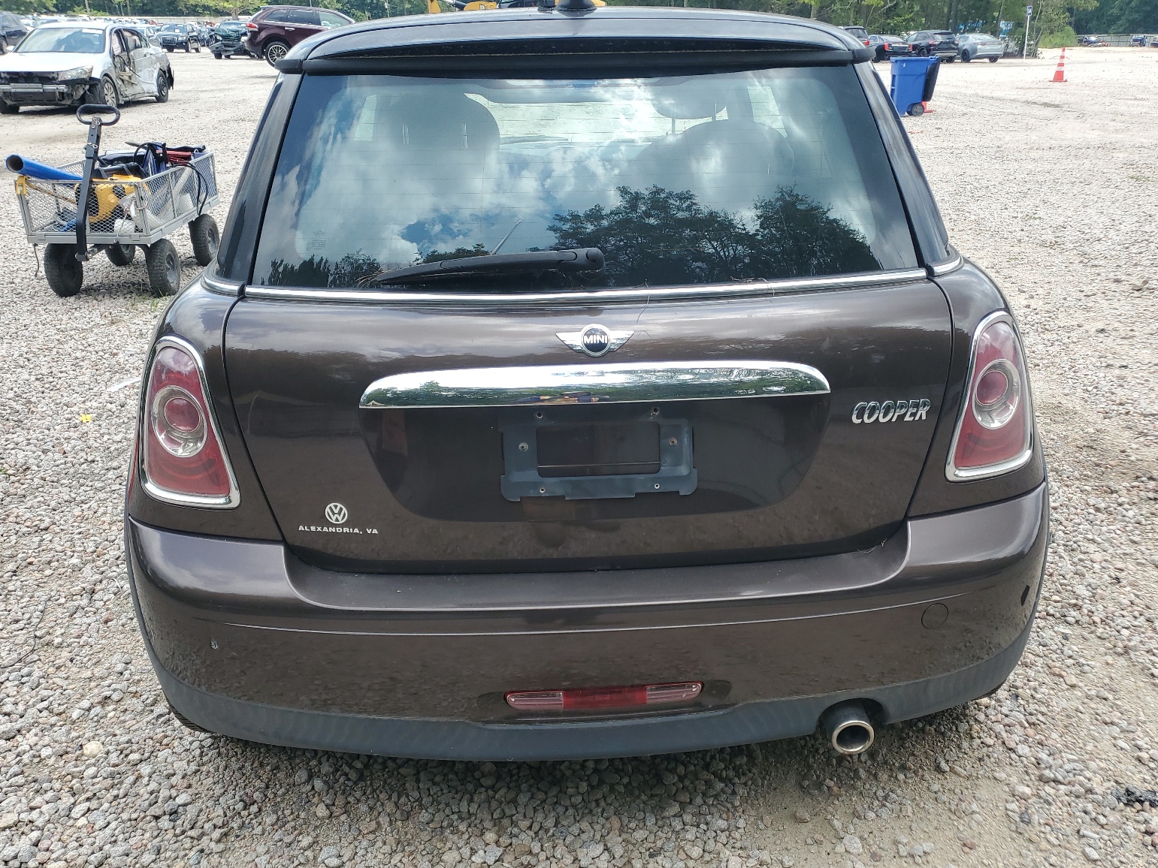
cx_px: 580
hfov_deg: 65.3
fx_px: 903
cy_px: 429
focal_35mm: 27
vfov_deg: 51.4
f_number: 1.5
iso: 50
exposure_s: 1/1000
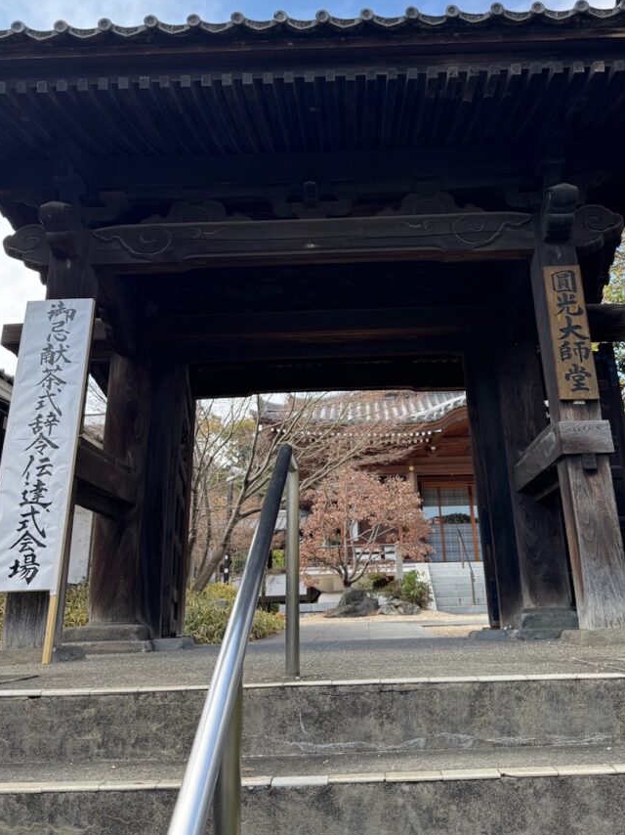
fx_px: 723
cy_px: 330
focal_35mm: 30
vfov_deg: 59.4
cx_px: 354
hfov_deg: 46.7
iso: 80
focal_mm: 6.76
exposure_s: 1/802
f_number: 1.78
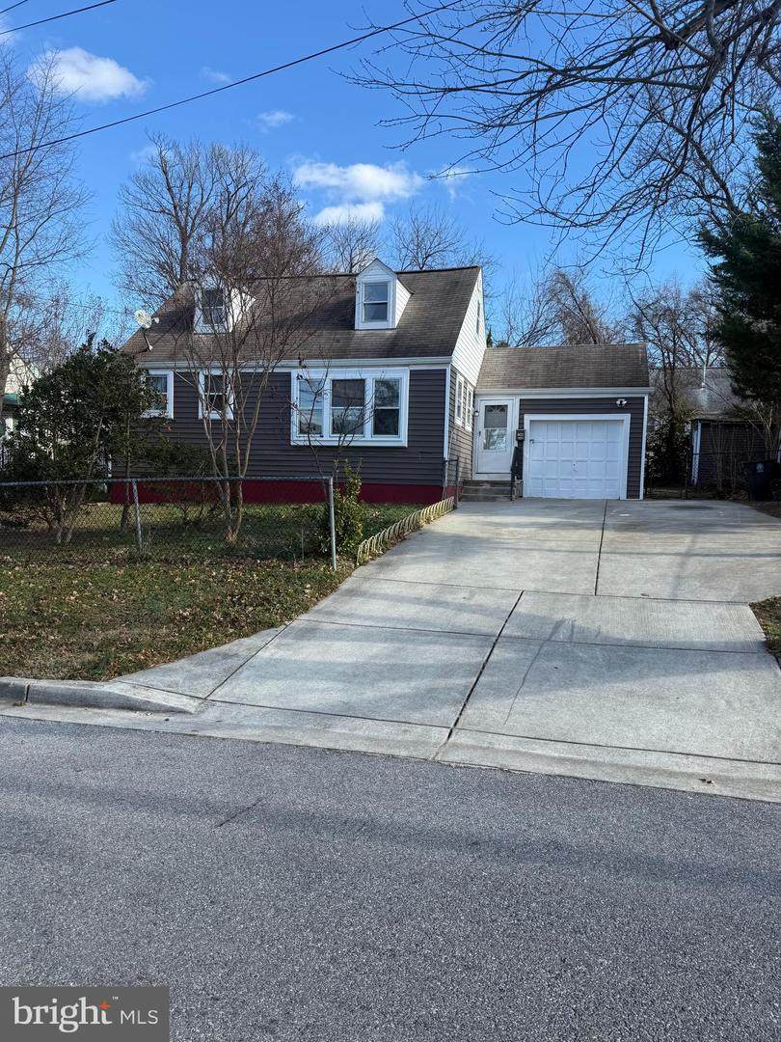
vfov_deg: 71.6
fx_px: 722
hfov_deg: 56.8
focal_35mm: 24
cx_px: 390
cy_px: 521
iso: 80
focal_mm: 6.76
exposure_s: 1/1653
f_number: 1.78
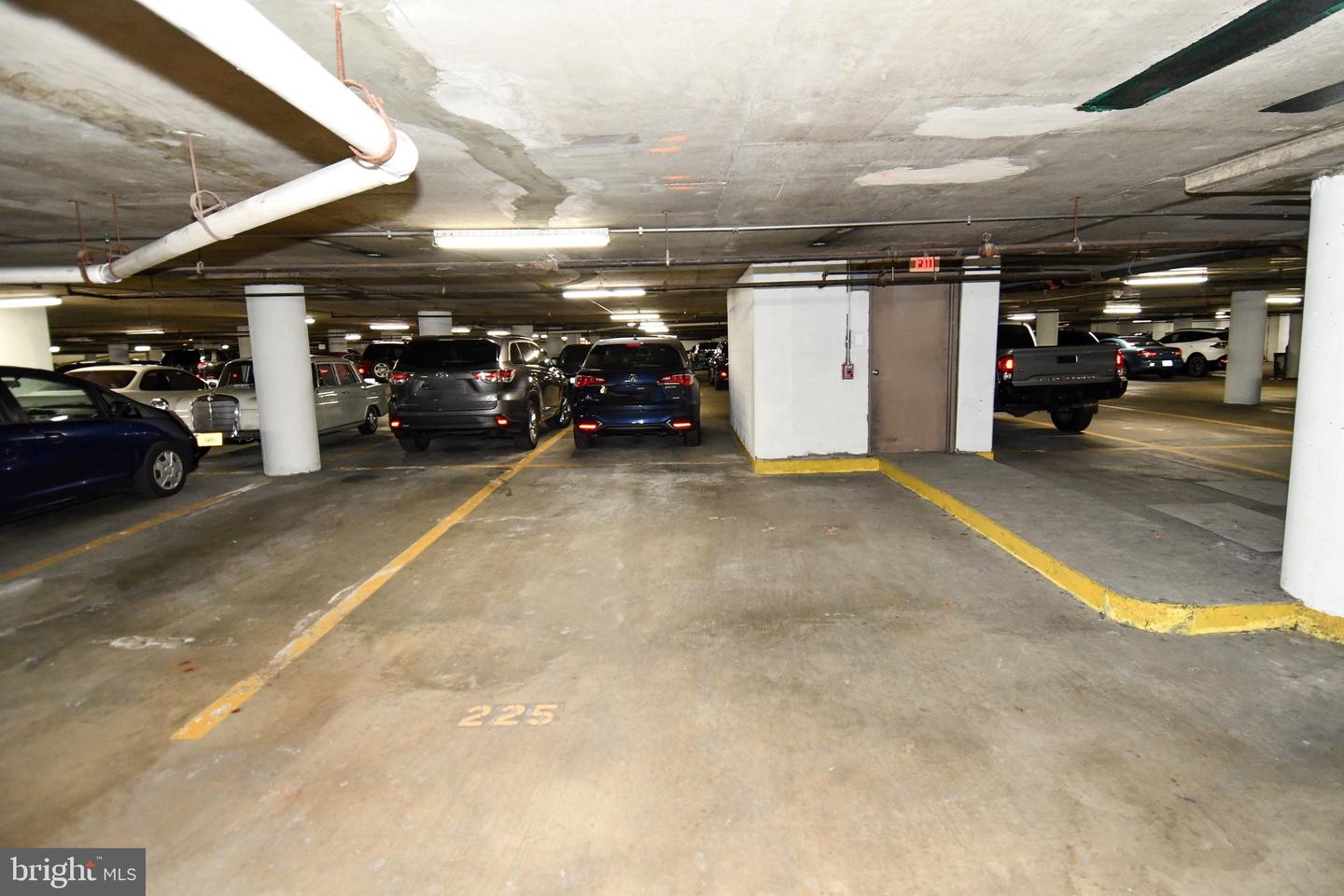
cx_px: 672
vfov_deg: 67.4
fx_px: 672
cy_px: 448
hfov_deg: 90.0
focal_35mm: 18
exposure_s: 1/60
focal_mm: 12
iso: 2200
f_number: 4
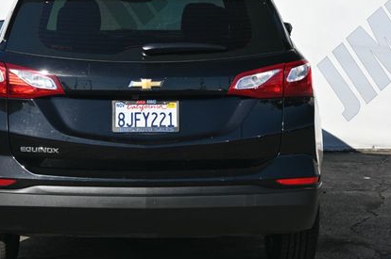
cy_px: 89
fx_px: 1258
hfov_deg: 17.6
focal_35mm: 116
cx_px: 145
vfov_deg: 11.8
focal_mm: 50
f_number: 6.3
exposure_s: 1/250
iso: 100
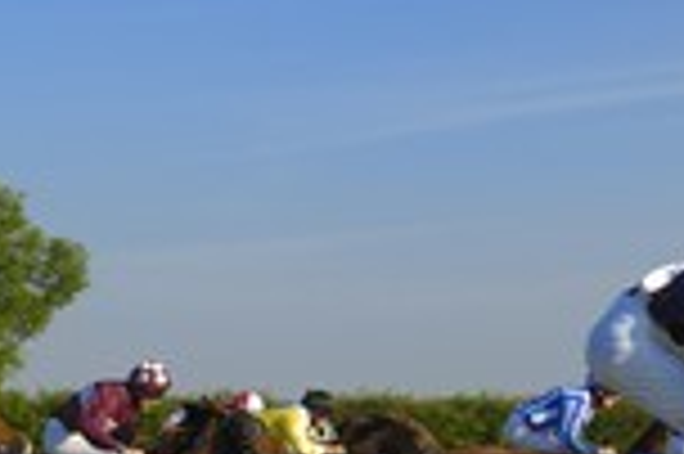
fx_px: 2202
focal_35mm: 116
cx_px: 65
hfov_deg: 17.4
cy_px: 436
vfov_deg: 11.7
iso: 100
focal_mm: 28
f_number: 5
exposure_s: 1/500
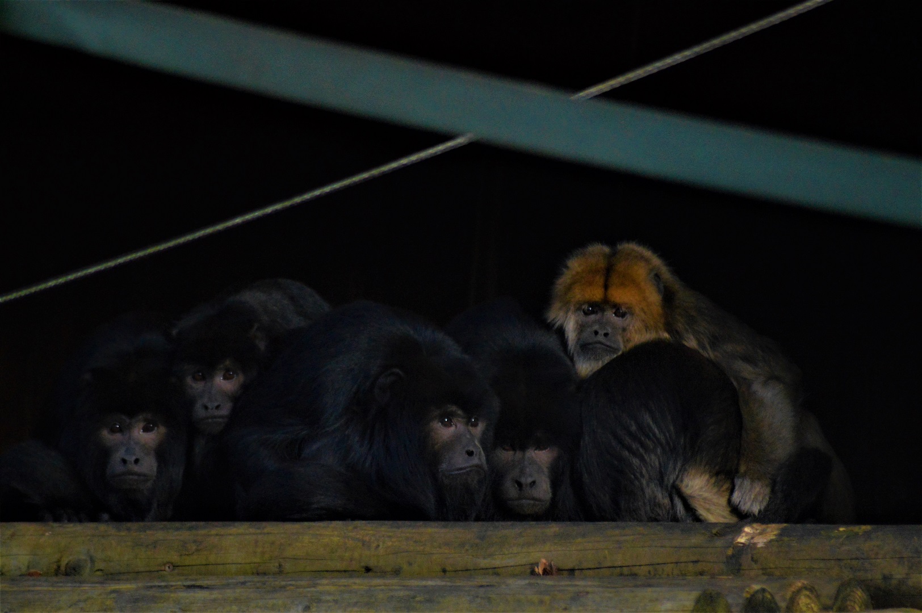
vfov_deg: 3.1
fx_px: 11515
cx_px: 461
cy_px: 306
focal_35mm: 450
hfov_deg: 4.6
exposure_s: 1/4000
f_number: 5.6
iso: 6400
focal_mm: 300
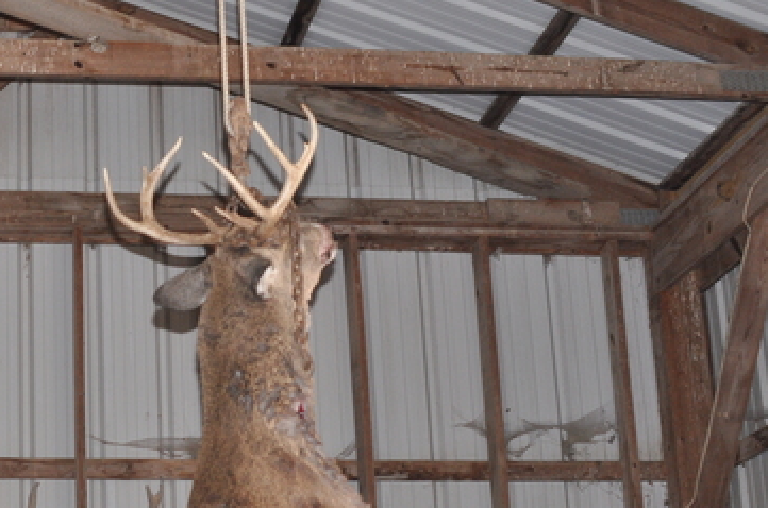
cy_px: 402
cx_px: 77
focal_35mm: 89
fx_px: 1894
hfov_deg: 22.4
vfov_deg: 15.2
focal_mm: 31
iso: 800
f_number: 3.5
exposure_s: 1/60
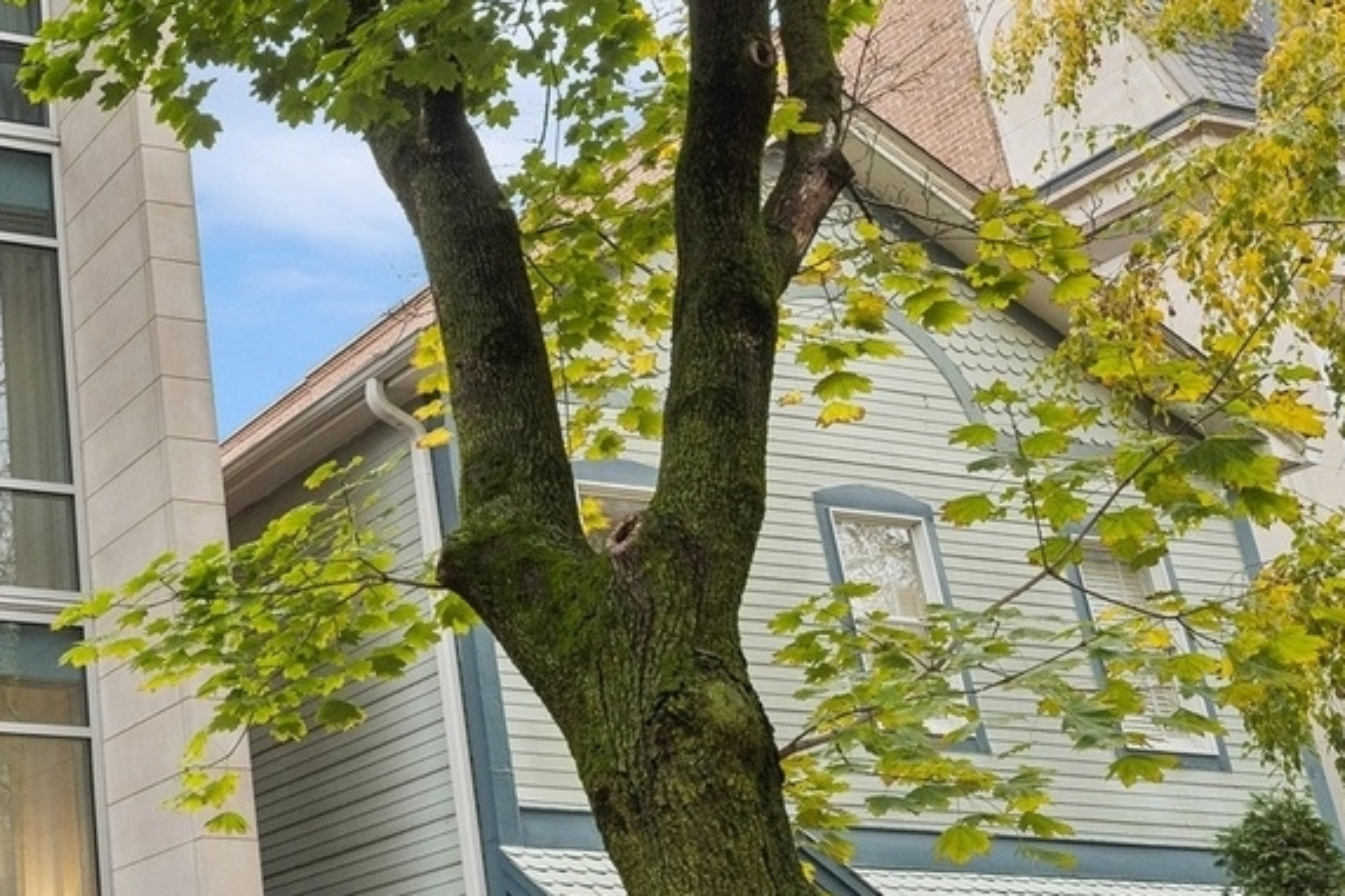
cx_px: -247
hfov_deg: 32.5
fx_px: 1905
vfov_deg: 26.5
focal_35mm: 51
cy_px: 496
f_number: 8
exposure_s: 1/20
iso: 320
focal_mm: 18
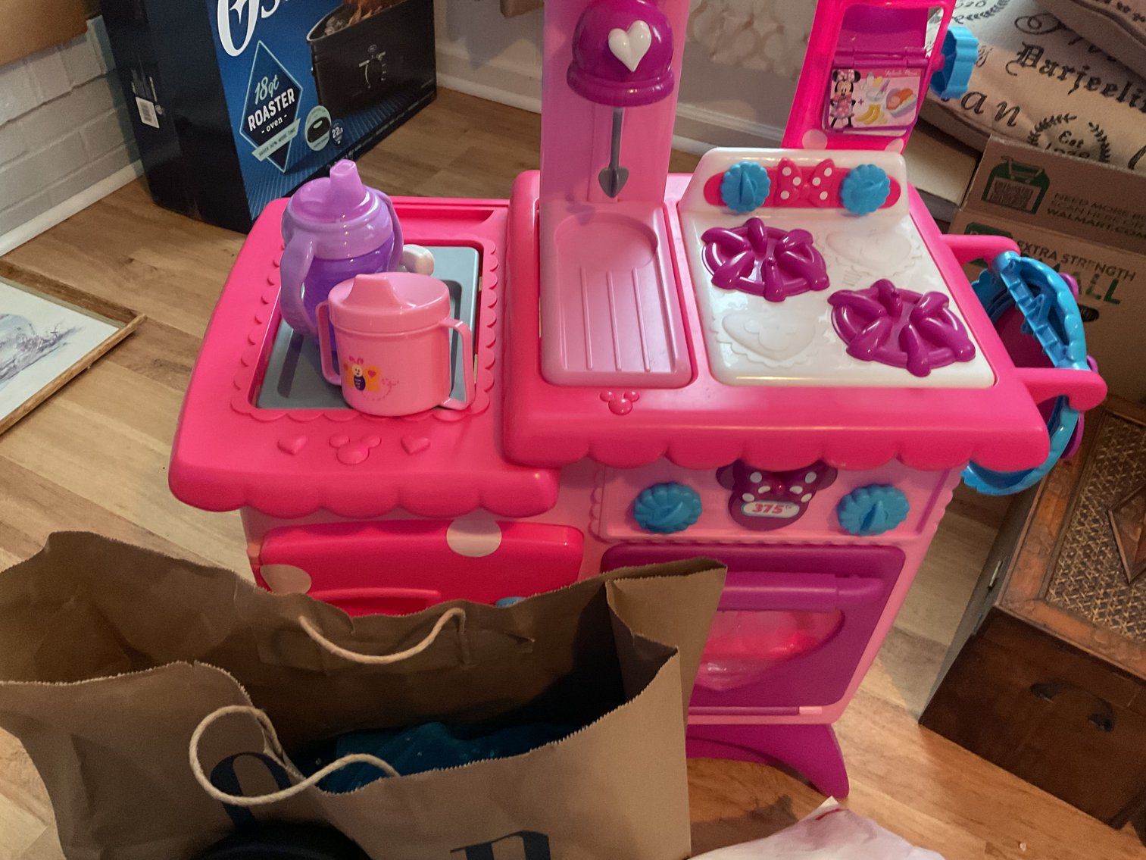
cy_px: 430
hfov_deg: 61.7
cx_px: 573
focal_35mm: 29
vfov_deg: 48.2
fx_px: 960
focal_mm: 3
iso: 320
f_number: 1.8
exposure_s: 1/30
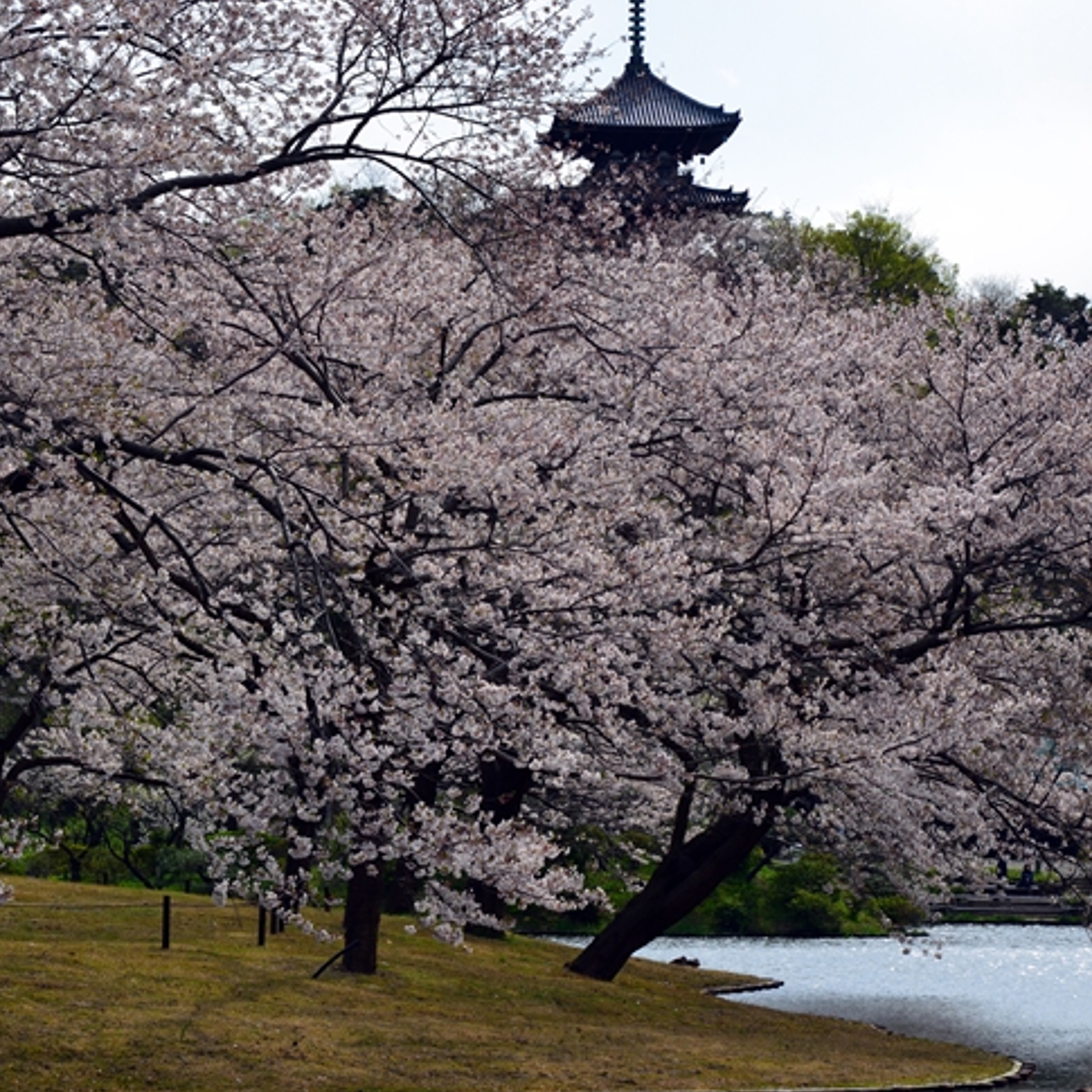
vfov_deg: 13.5
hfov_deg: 13.5
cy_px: 556
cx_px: 585
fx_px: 4604
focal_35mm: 129
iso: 400
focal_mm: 92
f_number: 11
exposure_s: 1/500
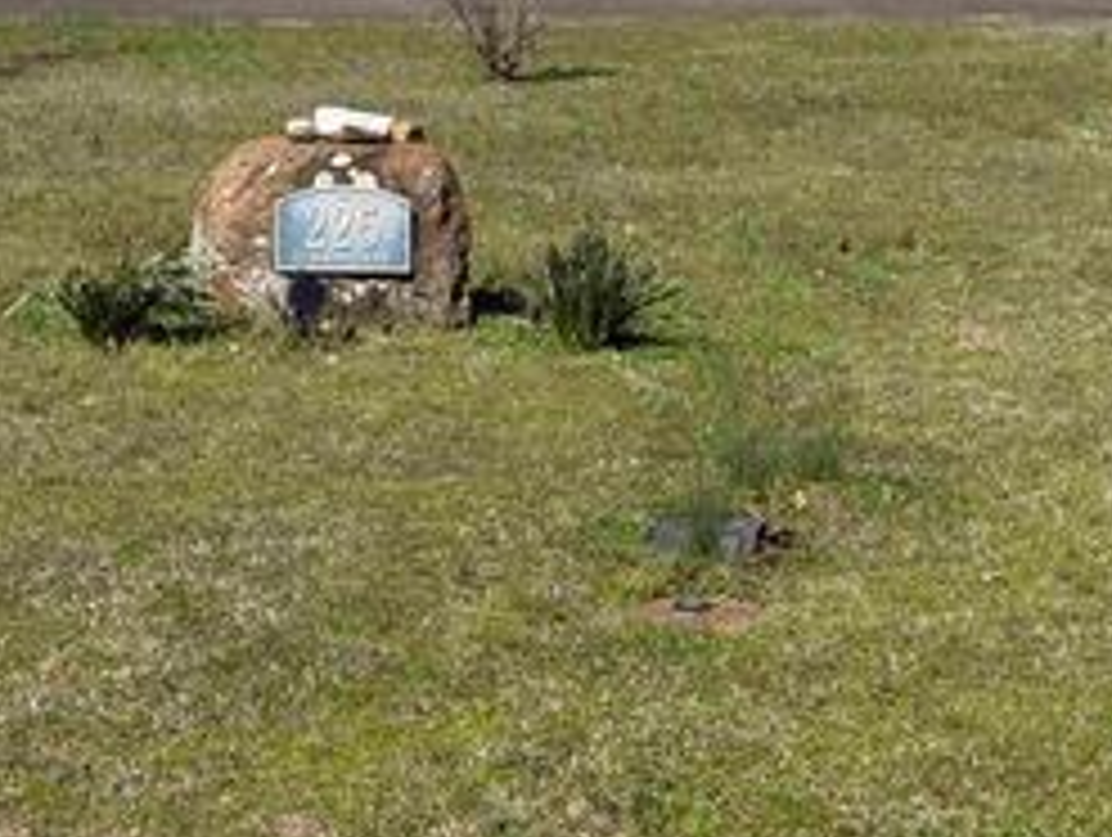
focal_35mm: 97
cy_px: 43
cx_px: 738
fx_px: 3121
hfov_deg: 20.1
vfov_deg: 15.1
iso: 64
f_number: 1.78
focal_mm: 6.76
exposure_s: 1/5587
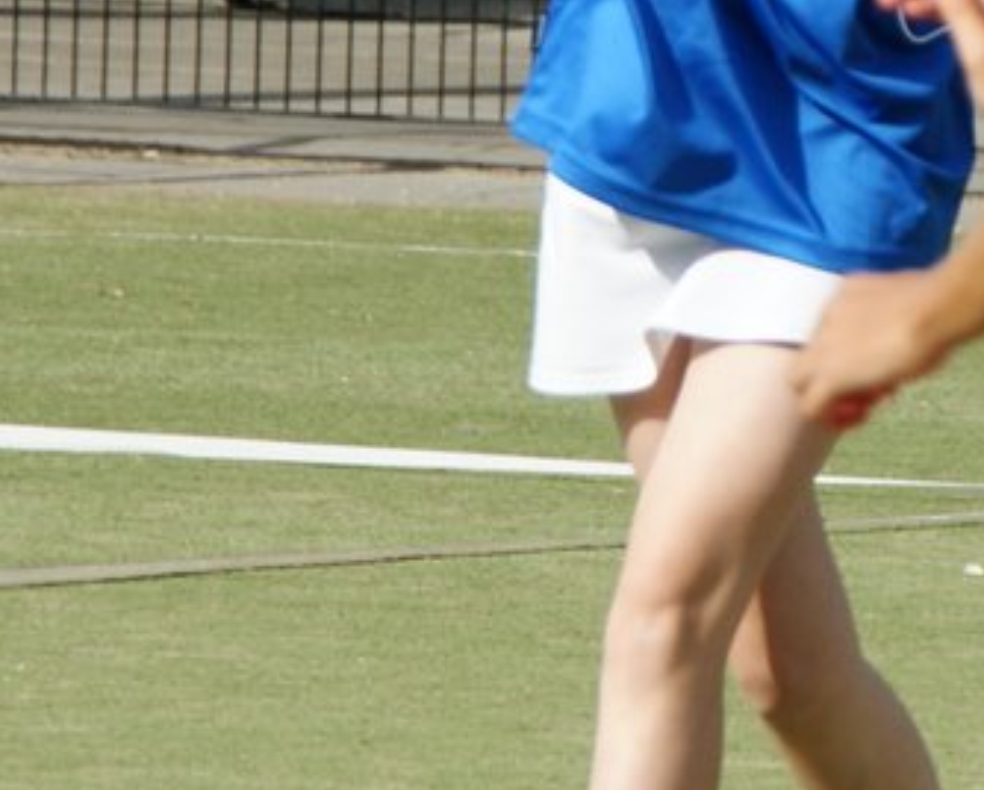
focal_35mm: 807
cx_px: 1034
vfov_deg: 1.9
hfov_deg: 2.4
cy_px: -245
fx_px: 23529
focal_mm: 160
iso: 200
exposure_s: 1/400
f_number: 9
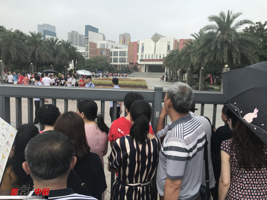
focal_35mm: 28
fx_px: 216
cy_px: 100
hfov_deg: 63.4
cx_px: 134
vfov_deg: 49.7
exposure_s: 1/1140
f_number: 1.8
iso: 20
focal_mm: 3.99
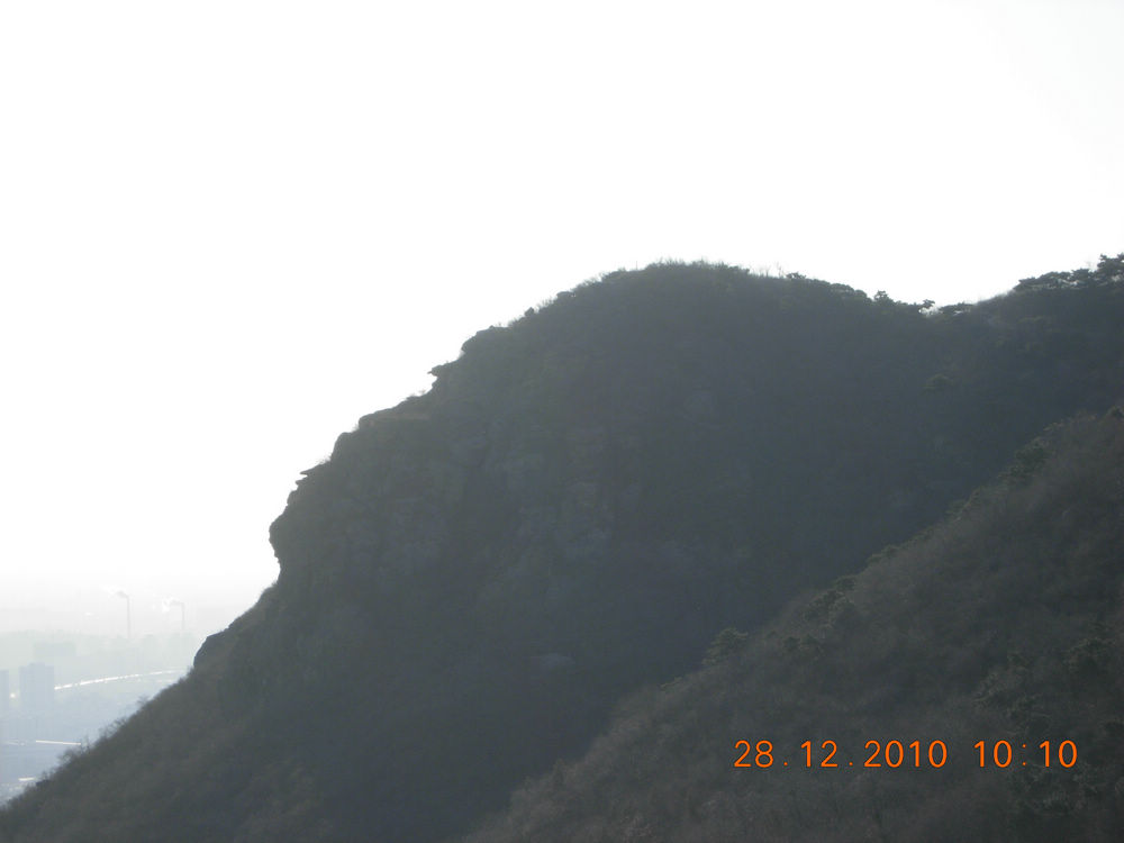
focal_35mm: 126
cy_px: 422
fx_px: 4091
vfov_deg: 11.8
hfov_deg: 15.6
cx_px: 562
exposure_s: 1/430
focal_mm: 26.3
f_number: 5.3
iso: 50
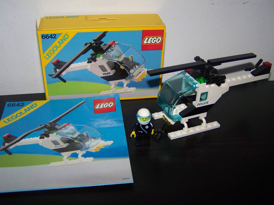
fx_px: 309
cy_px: 105
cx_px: 139
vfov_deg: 36.8
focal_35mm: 39
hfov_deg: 47.9
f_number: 2.8
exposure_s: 1/30
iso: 200
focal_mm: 6.3
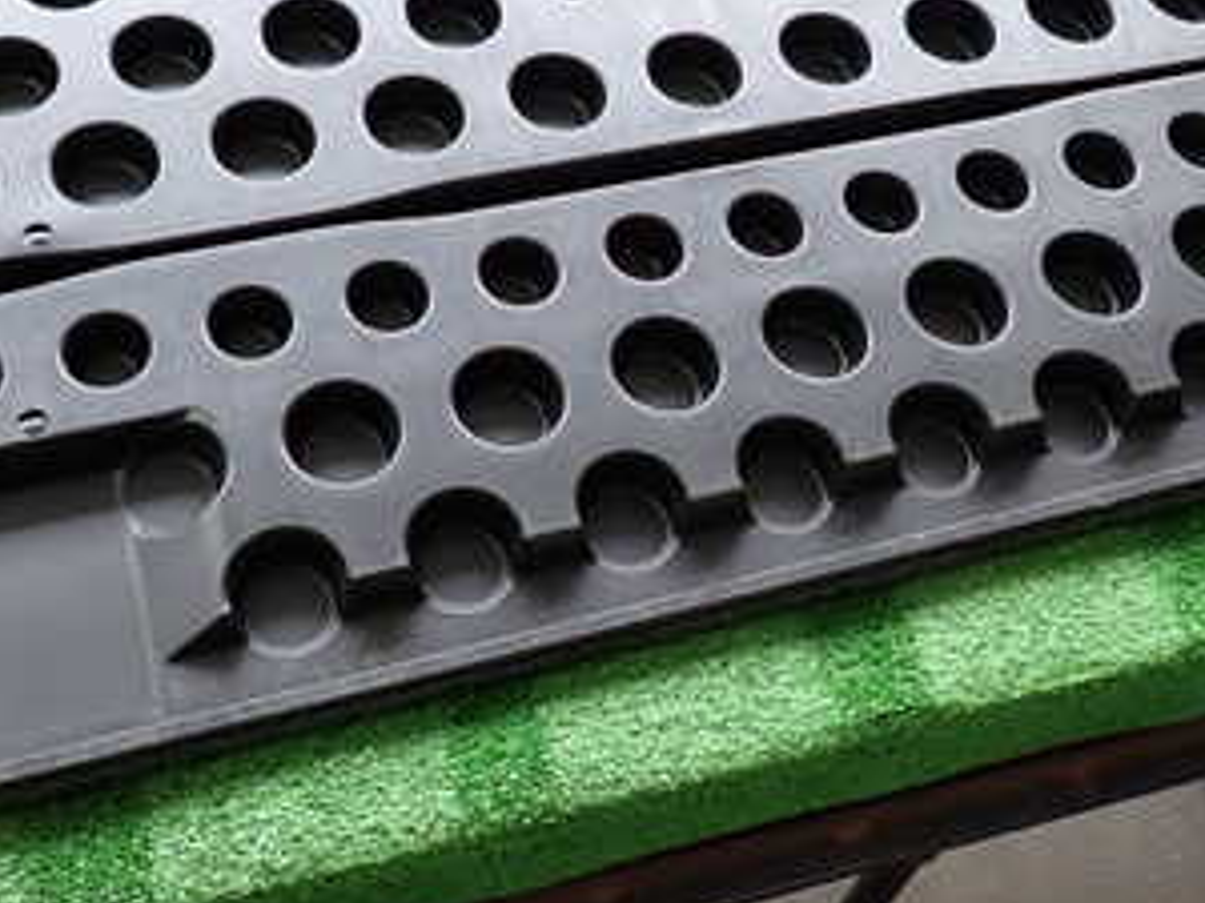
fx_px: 1741
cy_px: 249
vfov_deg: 28.8
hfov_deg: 38.2
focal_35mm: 50
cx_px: 619
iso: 100
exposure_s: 1/60
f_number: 2
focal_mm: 4.5
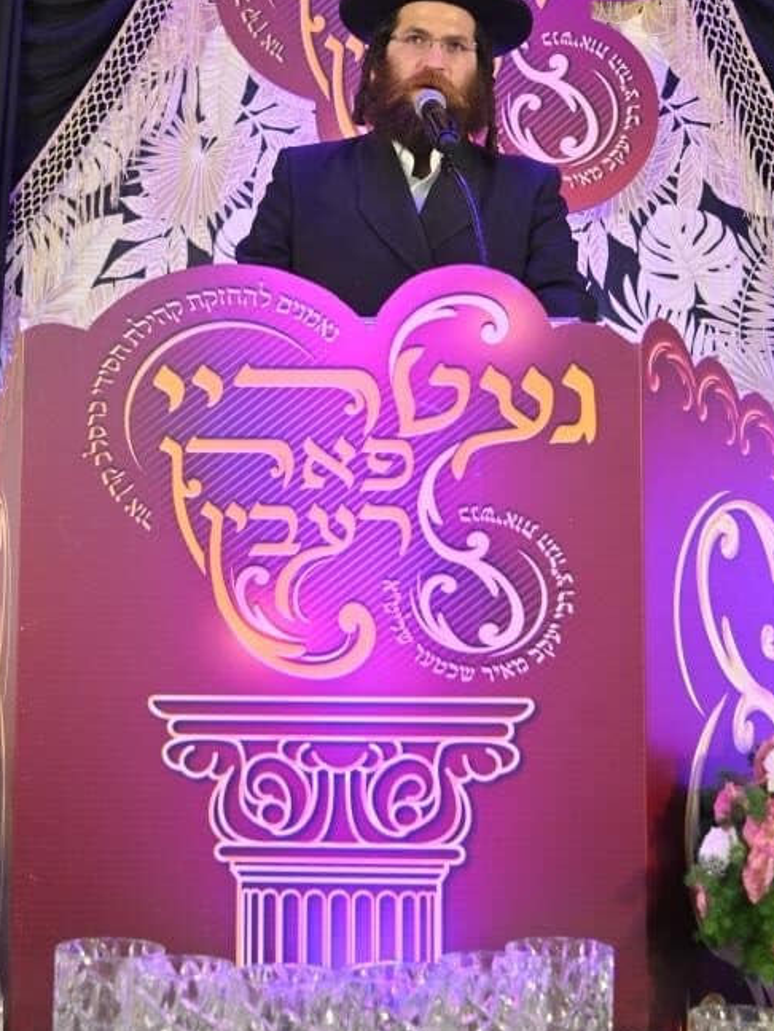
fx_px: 2174
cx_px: 348
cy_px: 325
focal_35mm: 73
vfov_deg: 26.5
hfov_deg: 20.2
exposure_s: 1/160
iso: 500
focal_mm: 48
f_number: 4
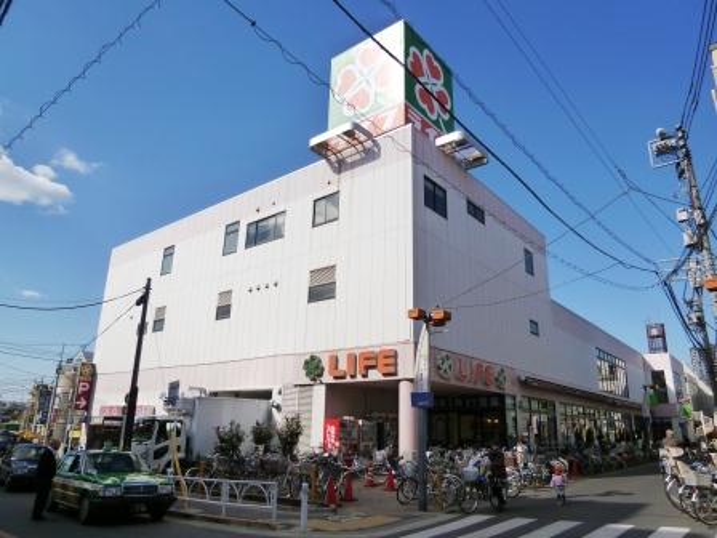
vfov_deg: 56.8
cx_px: 358
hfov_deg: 71.6
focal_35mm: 24
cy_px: 269
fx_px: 497
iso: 160
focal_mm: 4.3
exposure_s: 1/200
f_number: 8
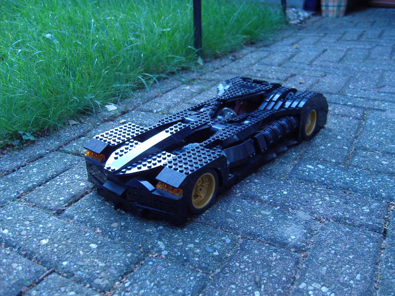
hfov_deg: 54.0
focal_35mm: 34
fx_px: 388
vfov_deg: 41.8
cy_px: 148
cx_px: 198
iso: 200
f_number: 2.8
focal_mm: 7.3
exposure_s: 1/25
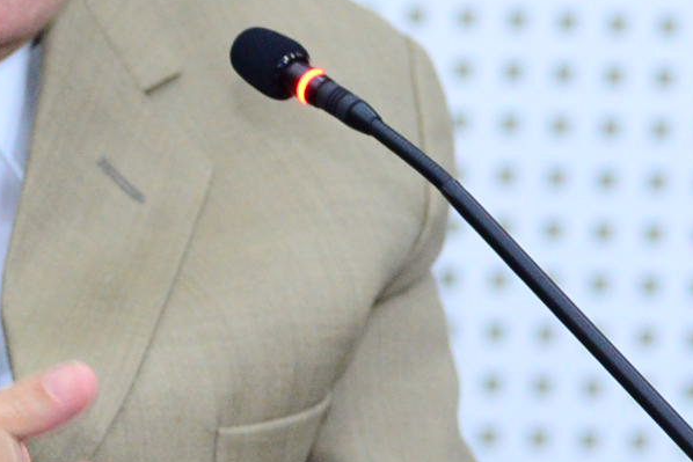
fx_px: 11629
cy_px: -50
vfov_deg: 2.3
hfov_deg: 3.4
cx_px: 58
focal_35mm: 604
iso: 2000
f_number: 4
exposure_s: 1/80
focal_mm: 120
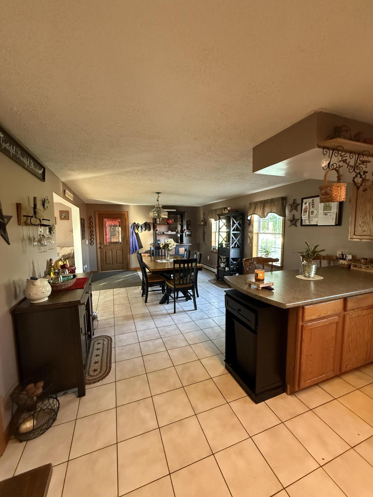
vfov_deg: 102.1
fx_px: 201
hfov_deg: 85.7
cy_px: 248
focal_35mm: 14
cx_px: 186
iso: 640
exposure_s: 1/60
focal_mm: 2.22
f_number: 2.2
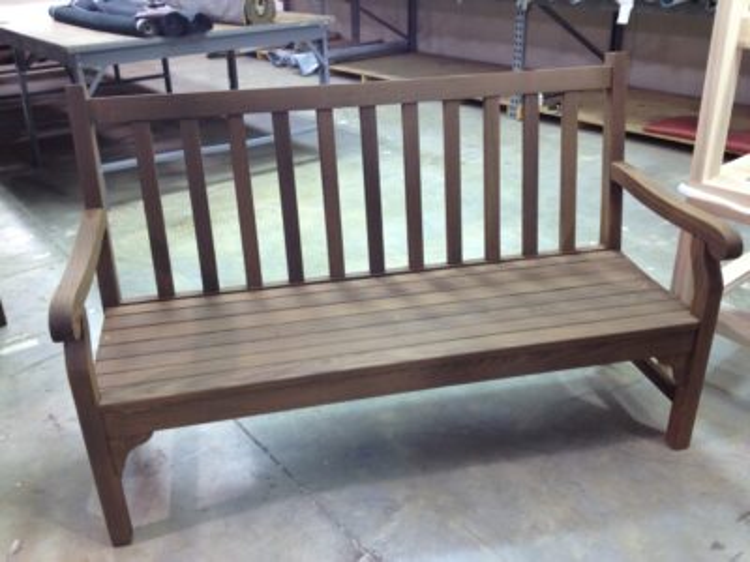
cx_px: 375
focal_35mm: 35
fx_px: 758
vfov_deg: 40.7
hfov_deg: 52.6
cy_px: 281
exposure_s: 1/20
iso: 125
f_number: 2.4
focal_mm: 4.28
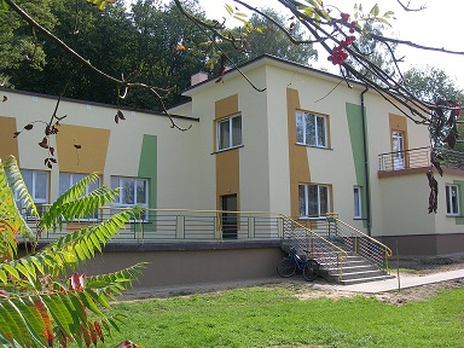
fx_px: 509
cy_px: 174
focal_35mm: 38
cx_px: 232
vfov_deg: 37.7
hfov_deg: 49.0
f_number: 4.8
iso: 50
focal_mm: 7.8
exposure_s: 1/218
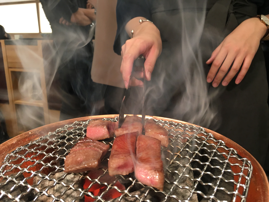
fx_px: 225
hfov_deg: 61.7
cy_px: 101
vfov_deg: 48.2
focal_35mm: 29
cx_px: 134
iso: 100
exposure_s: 1/30
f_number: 2.2
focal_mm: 4.15
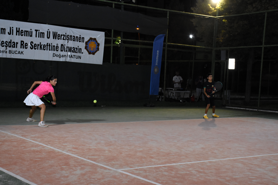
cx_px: 139
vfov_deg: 23.8
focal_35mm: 57
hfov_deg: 35.1
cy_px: 92
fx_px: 440
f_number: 7.1
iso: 4000
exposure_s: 1/250
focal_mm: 38
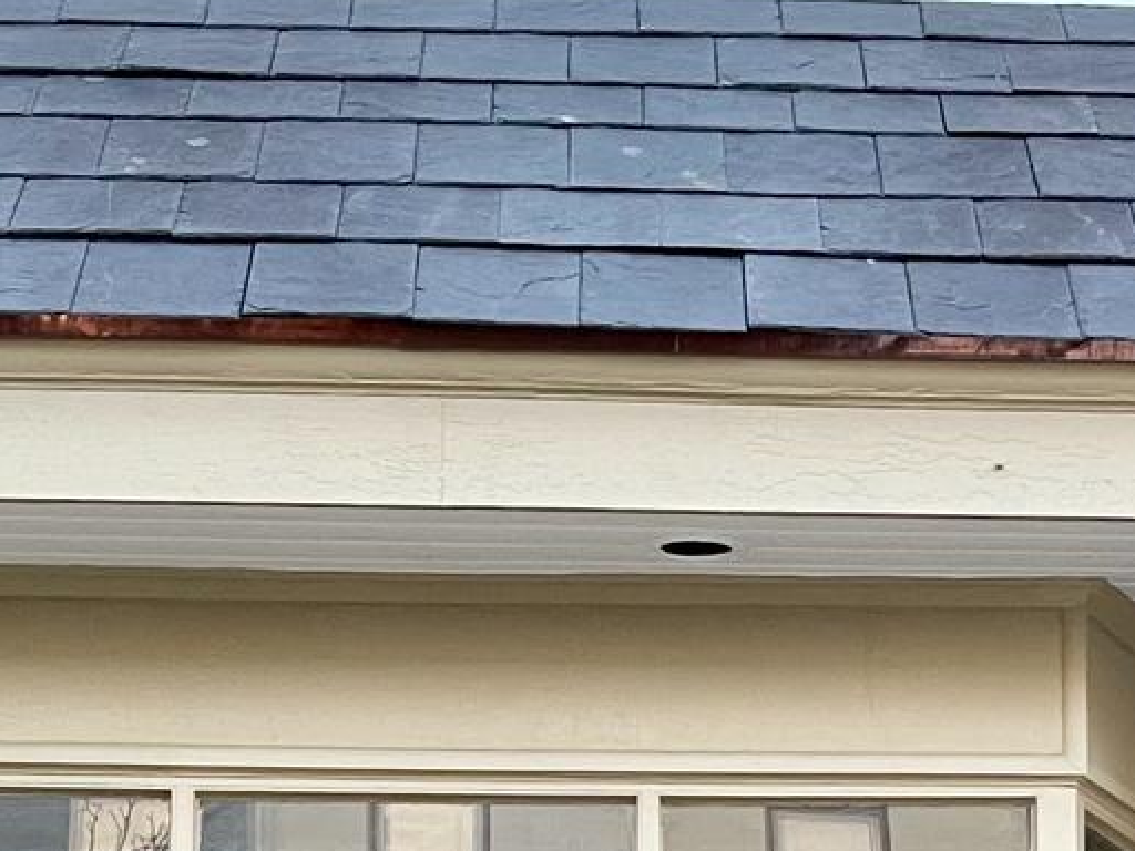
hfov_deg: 19.6
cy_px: 1150
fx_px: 3279
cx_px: 707
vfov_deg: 14.1
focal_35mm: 100
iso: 100
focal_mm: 5.1
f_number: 1.6
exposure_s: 1/60
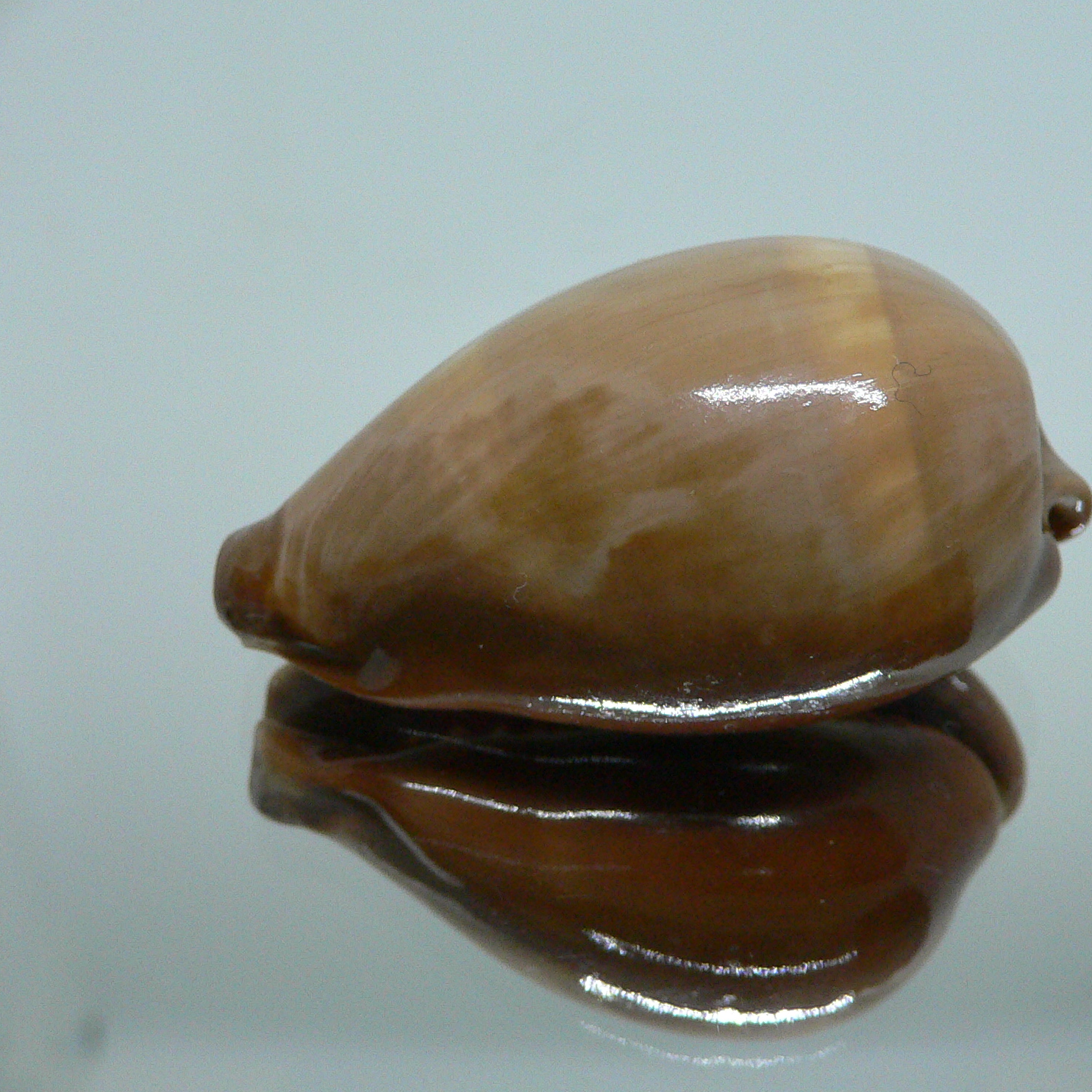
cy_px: 545
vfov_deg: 40.0
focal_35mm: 42
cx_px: 632
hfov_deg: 39.9
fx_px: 1499
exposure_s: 1/50
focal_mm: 4.6
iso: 200
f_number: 2.8
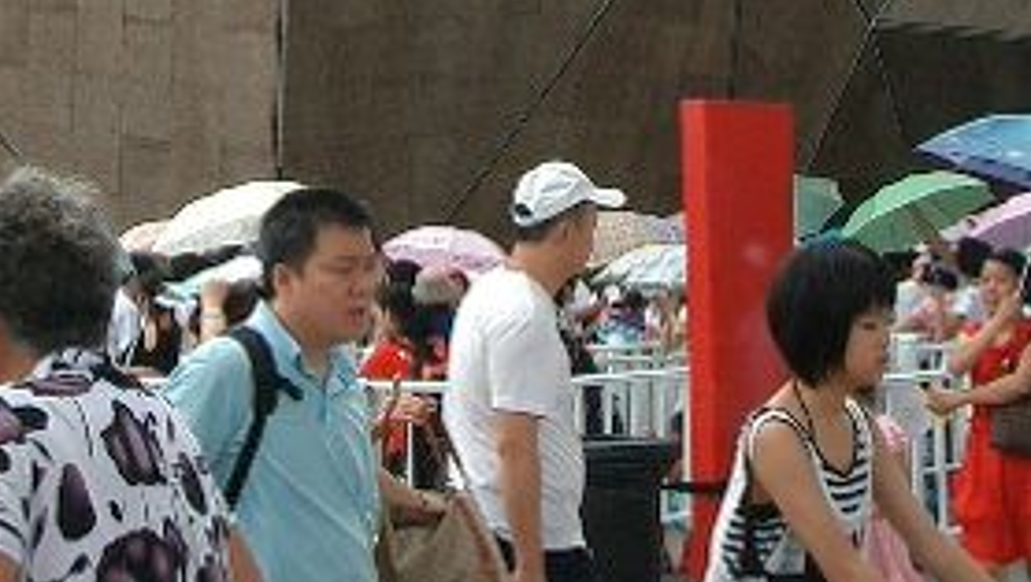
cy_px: -209
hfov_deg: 23.8
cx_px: 367
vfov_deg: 13.1
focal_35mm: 89
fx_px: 2435
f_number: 4.3
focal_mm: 5.8
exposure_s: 1/160
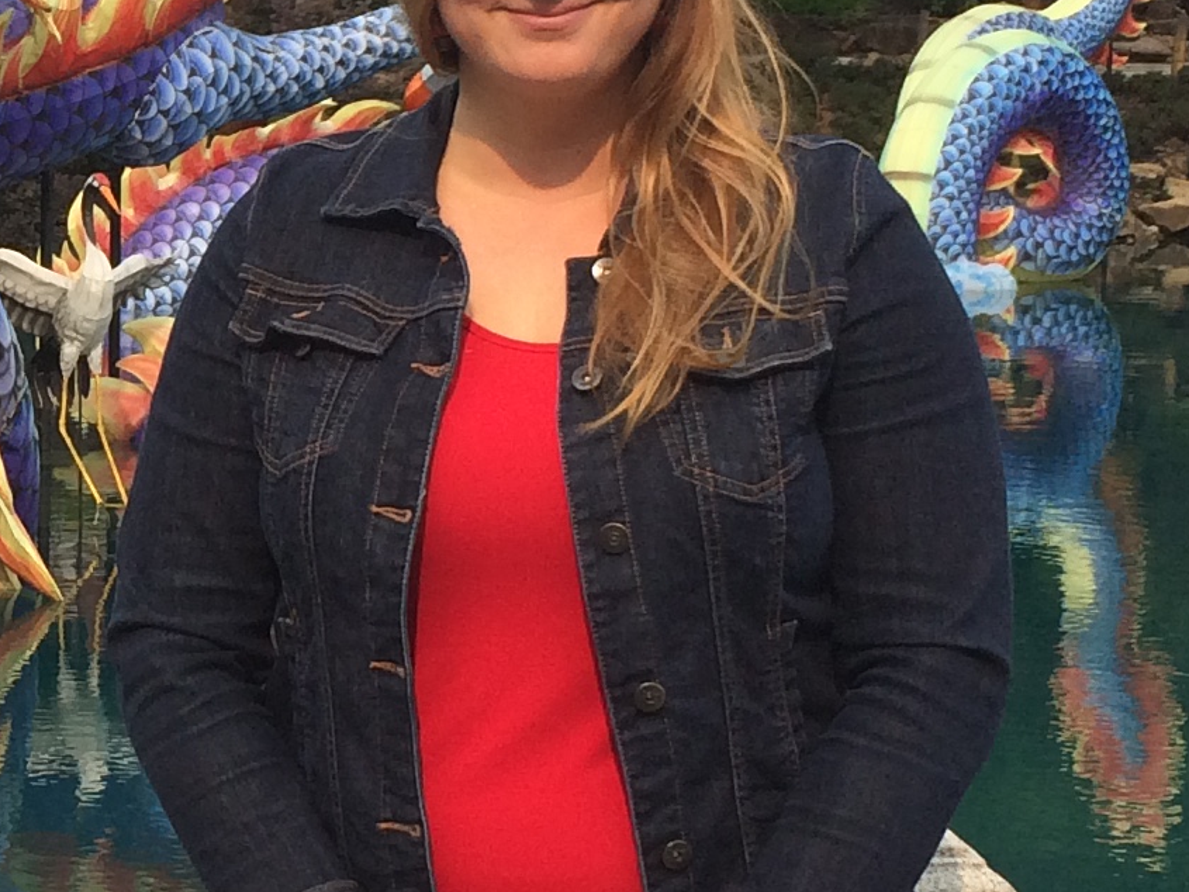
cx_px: -122
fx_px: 3848
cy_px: 277
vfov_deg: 13.2
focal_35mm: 112
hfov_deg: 17.0
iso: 32
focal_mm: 4.15
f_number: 2.2
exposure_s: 1/1325
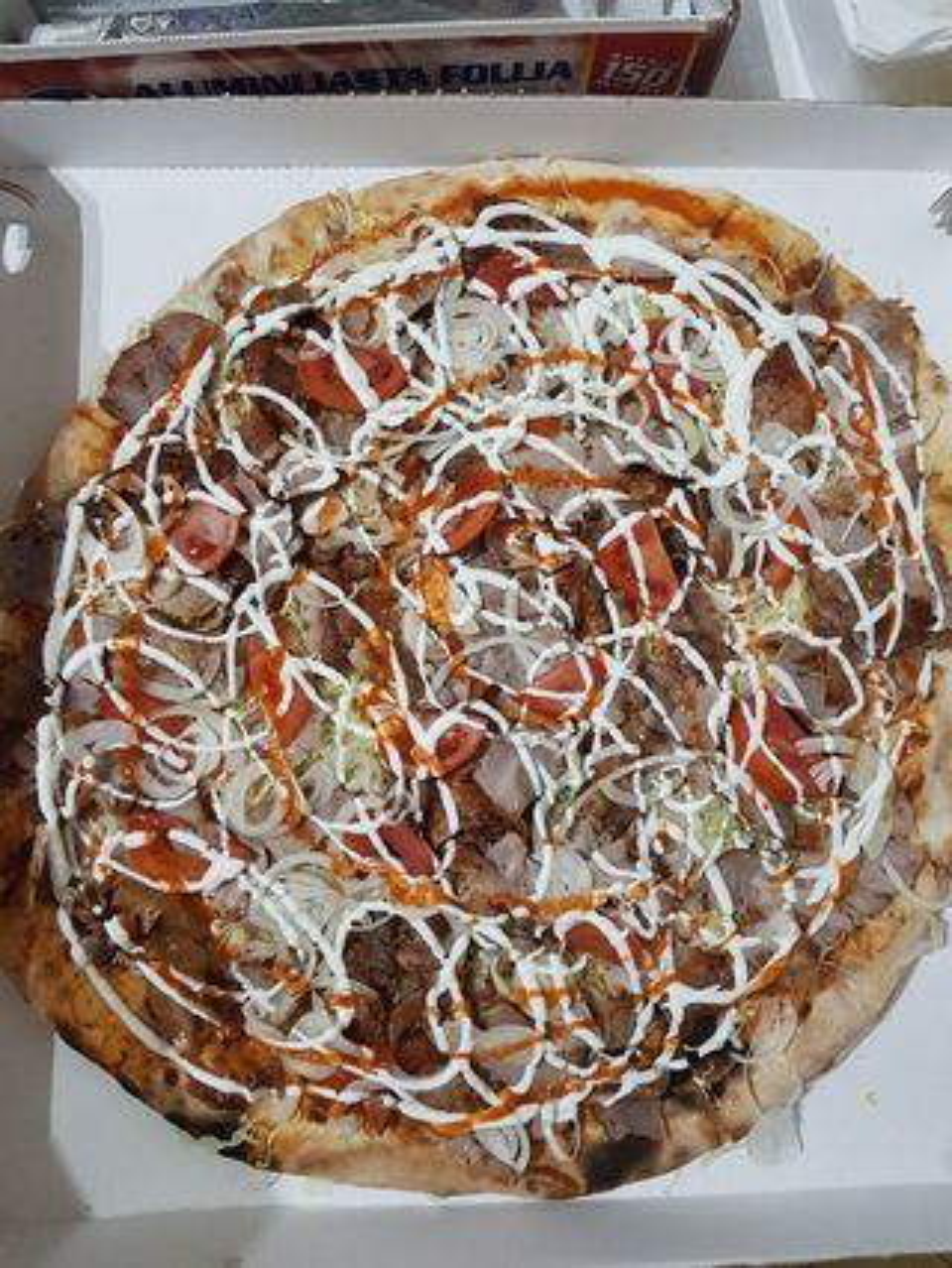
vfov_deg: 67.3
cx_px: 476
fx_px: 952
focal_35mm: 26
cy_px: 634
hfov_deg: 53.1
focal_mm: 4.2
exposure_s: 1/50
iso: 500
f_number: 1.7
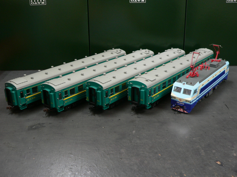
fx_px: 260
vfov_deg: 37.7
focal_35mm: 38
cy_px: 88
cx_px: 118
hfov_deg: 49.0
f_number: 2.8
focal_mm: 6.4
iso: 100
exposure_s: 1/4
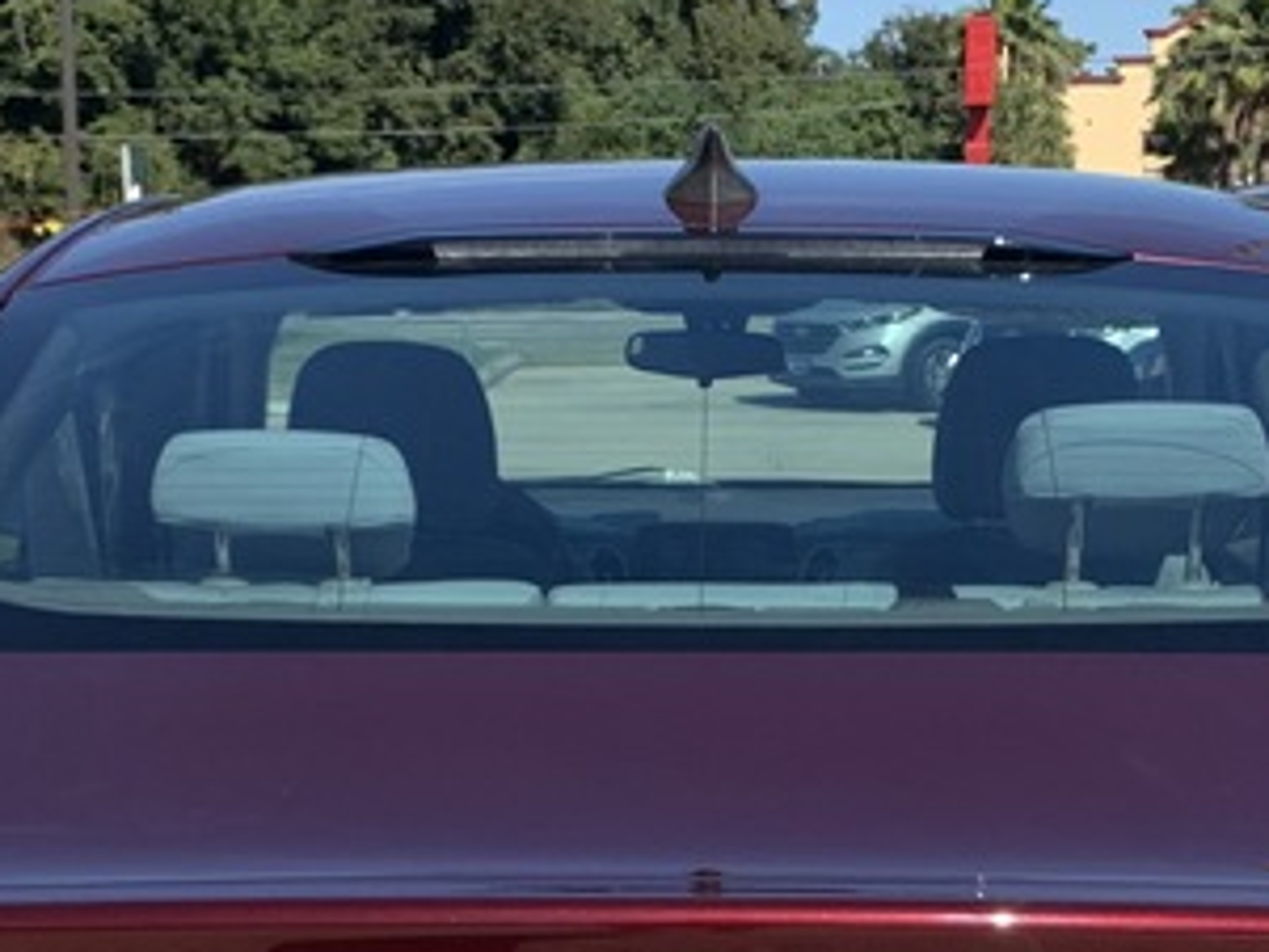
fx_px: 3044
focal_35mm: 83
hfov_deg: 23.5
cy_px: 1015
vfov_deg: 17.3
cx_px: 653
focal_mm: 4.25
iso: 25
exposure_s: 1/1748
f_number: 1.8
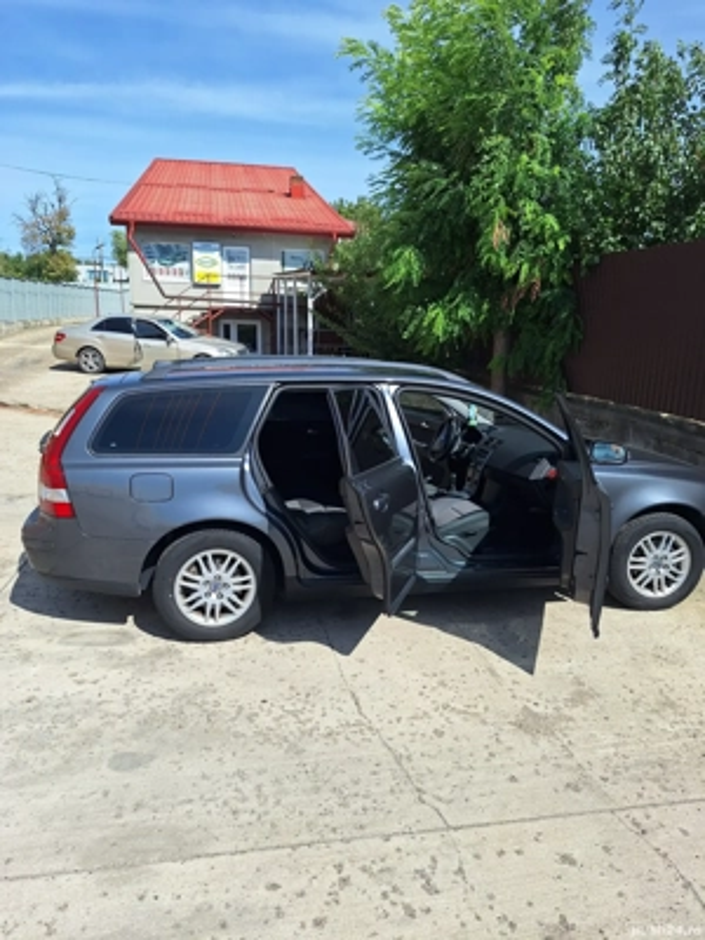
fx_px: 625
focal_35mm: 23
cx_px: 352
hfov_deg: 58.9
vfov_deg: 73.9
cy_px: 470
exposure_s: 1/2732
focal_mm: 5.54
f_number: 1.8
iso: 40
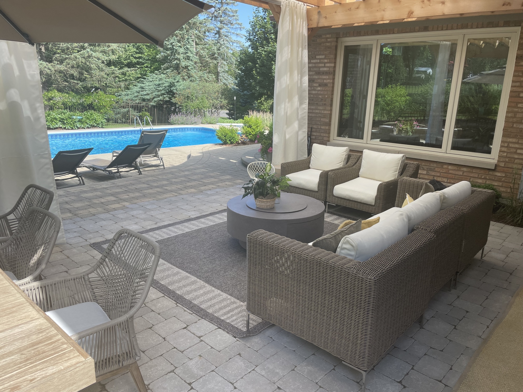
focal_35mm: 26
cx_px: 262
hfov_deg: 67.3
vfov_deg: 53.1
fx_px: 393
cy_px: 196
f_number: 1.6
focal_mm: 4.2
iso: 32
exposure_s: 1/790
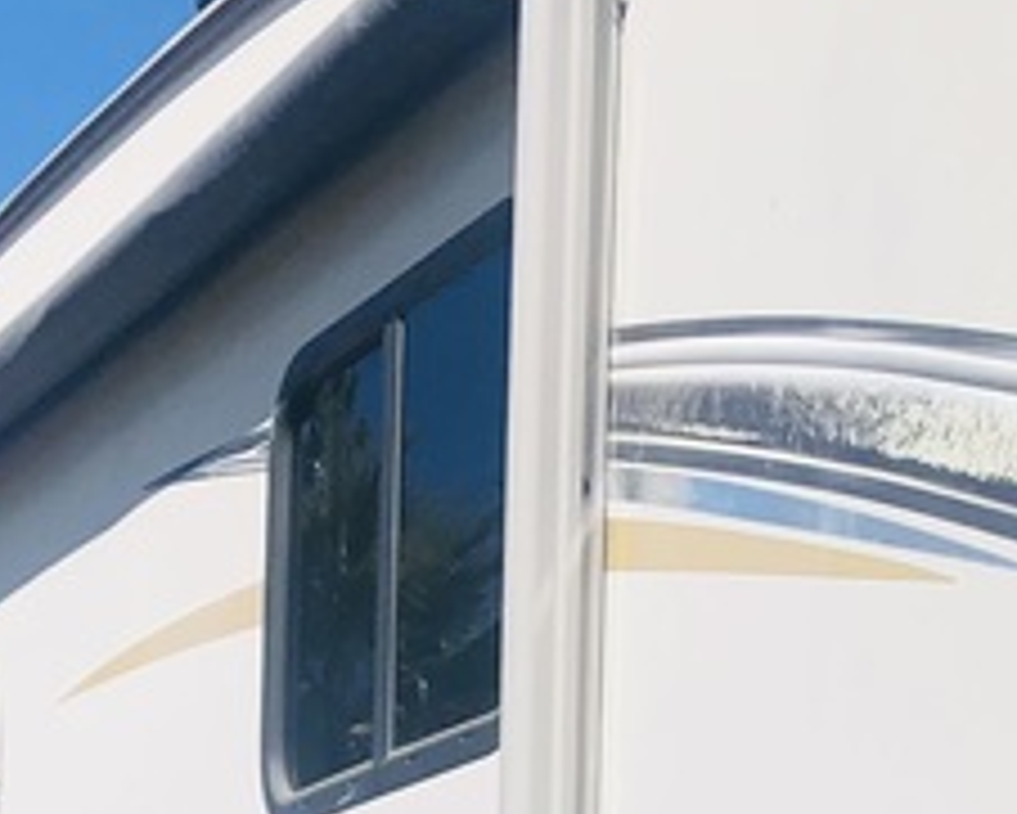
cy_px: 1340
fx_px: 3644
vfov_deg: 12.0
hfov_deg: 15.5
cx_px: 1107
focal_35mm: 121
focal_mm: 3.99
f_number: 1.8
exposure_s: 1/3003
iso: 20
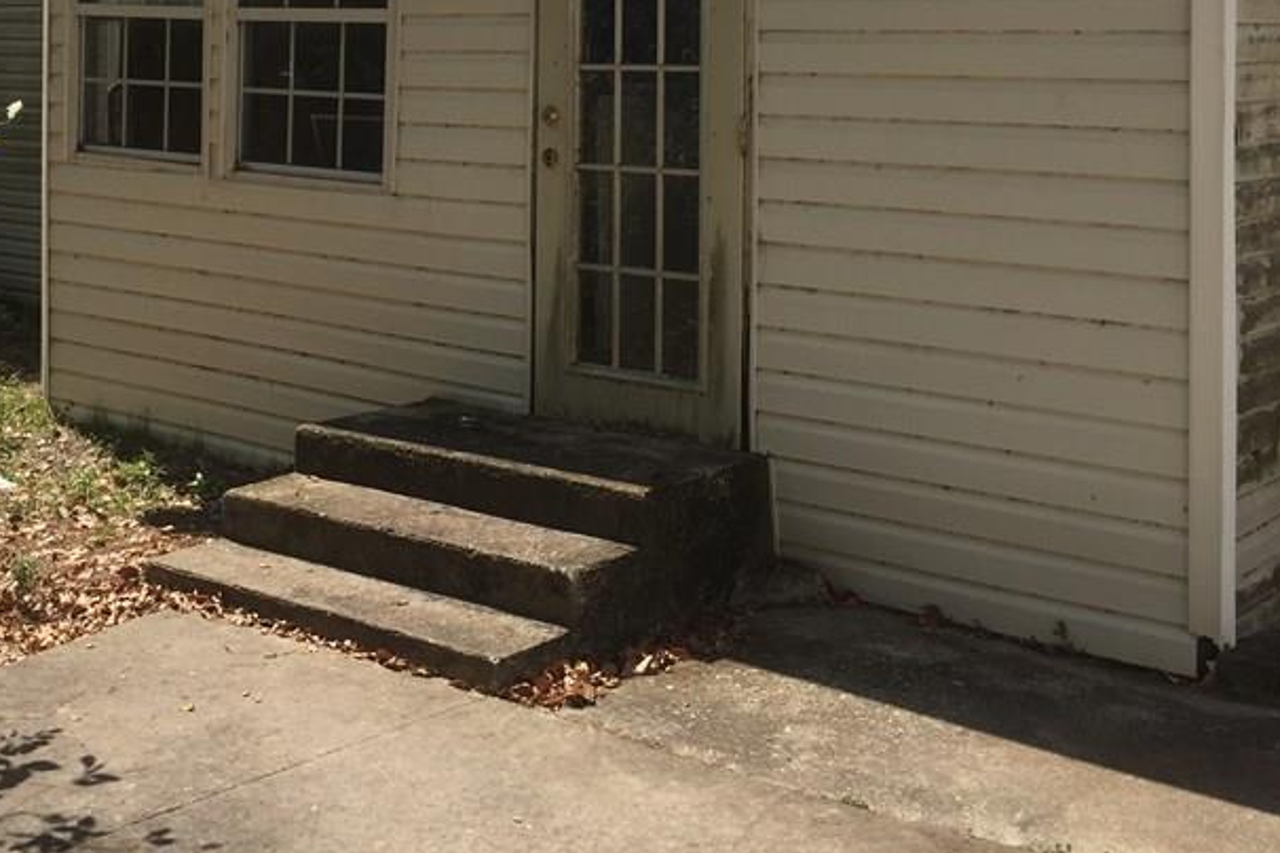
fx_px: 1813
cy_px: 61
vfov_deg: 25.5
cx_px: 463
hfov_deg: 38.6
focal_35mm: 51
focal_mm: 4.15
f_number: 2.2
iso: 32
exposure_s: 1/1582
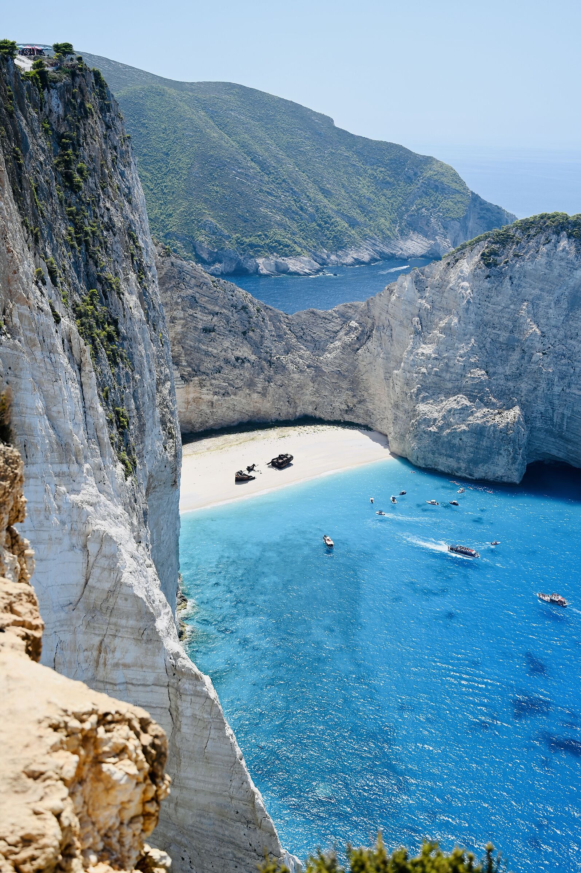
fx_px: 921
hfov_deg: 35.0
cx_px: 290
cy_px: 436
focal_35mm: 38
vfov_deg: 50.7
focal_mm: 38
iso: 100
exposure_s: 1/1250
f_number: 4
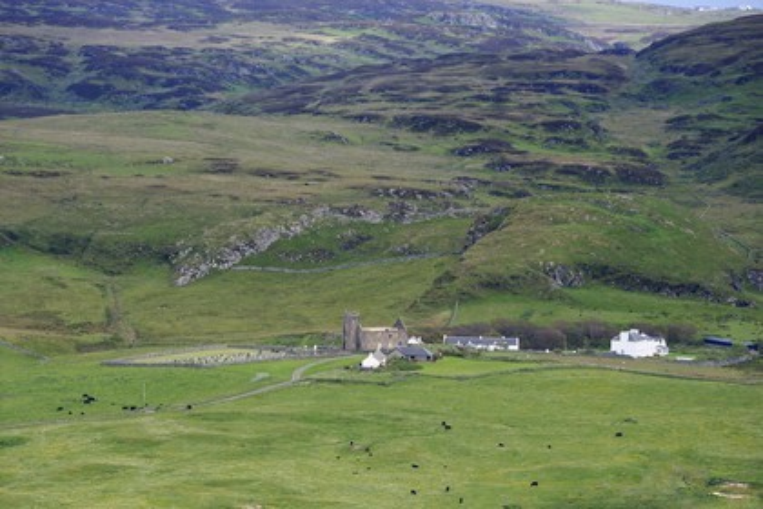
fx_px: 4239
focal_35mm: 200
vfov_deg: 6.9
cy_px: 254
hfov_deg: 10.3
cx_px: 382
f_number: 7.1
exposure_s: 1/800
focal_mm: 200
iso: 400
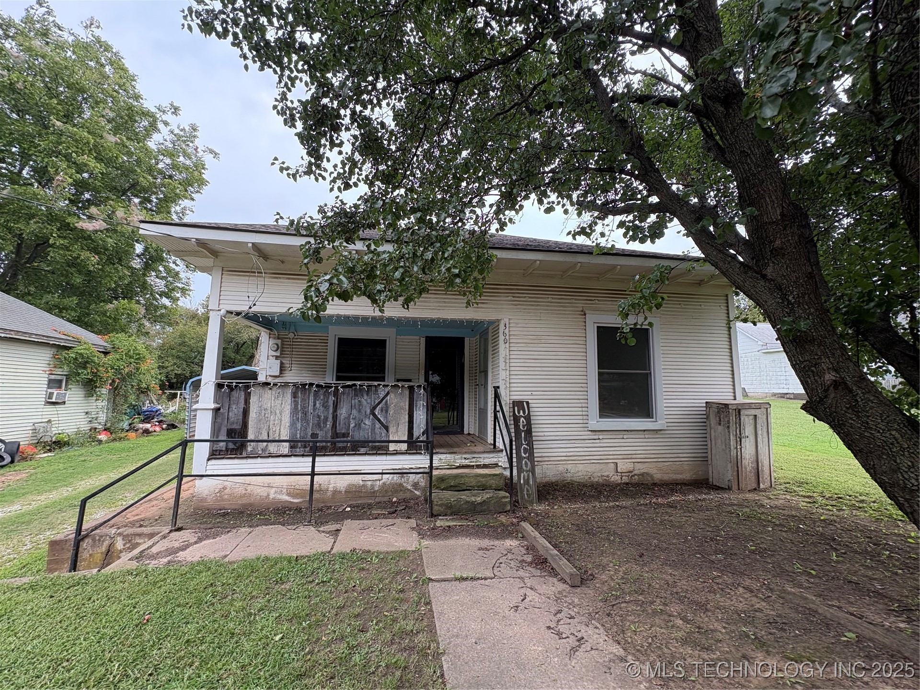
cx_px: 460
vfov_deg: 85.7
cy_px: 345
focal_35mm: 14
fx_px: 372
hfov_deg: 102.1
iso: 64
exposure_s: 1/191
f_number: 2.2
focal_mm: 2.22
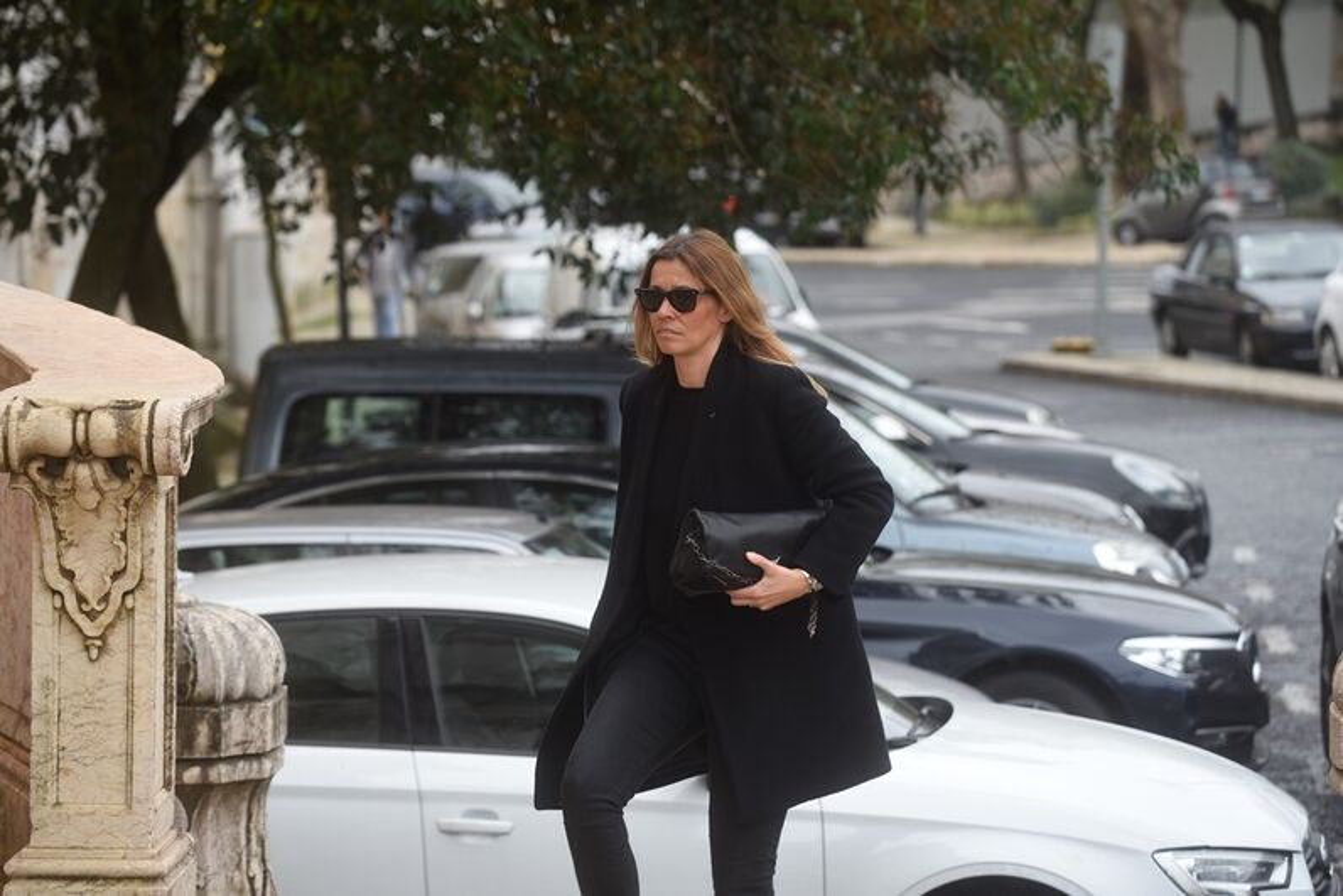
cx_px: 672
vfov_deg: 10.2
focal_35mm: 135
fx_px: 5037
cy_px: 448
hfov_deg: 15.2
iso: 250
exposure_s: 1/640
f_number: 4.5
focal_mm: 135
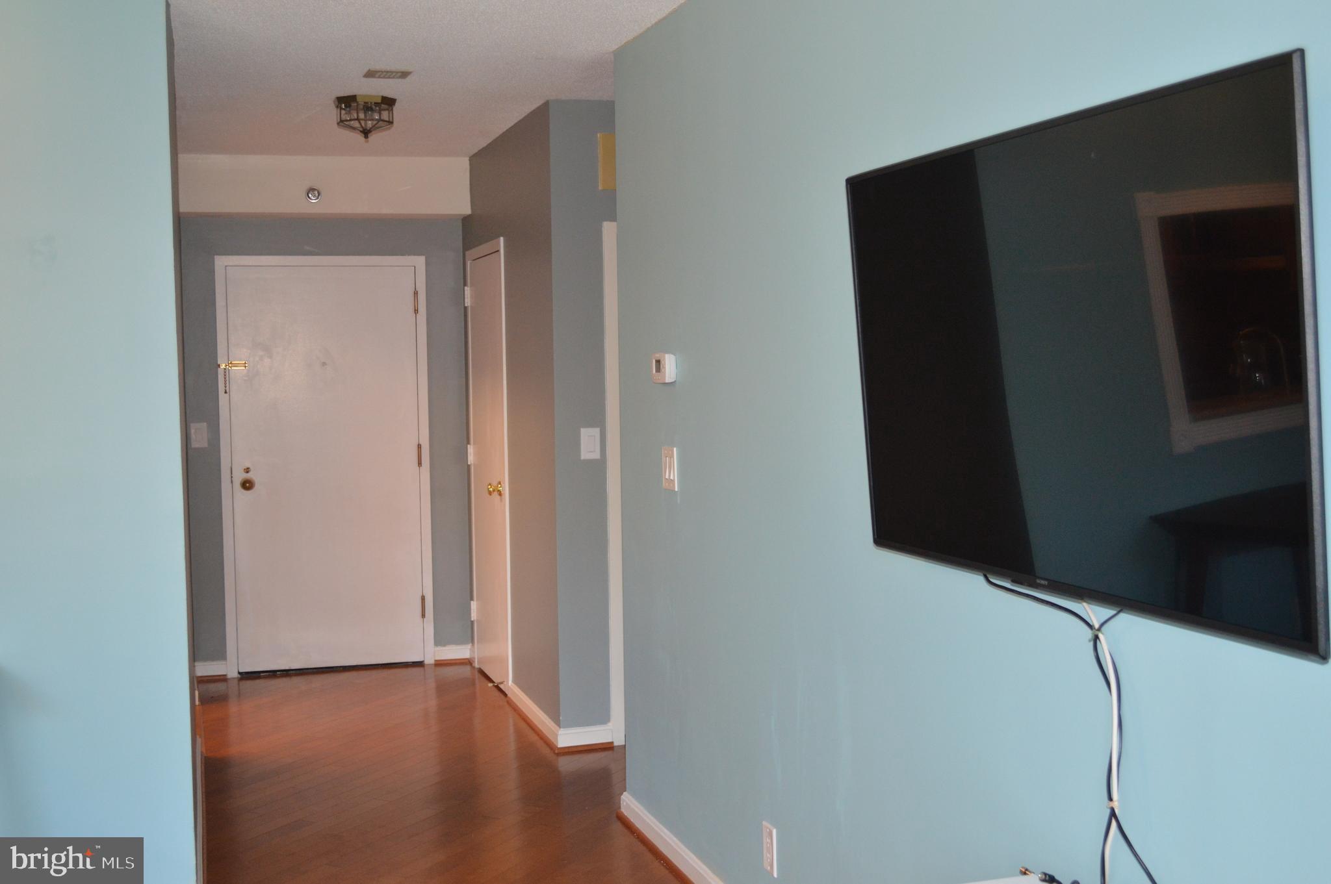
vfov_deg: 34.1
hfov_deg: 49.6
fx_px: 1440
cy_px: 442
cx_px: 666
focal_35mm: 39
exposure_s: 1/60
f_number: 4.2
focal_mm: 26
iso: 900
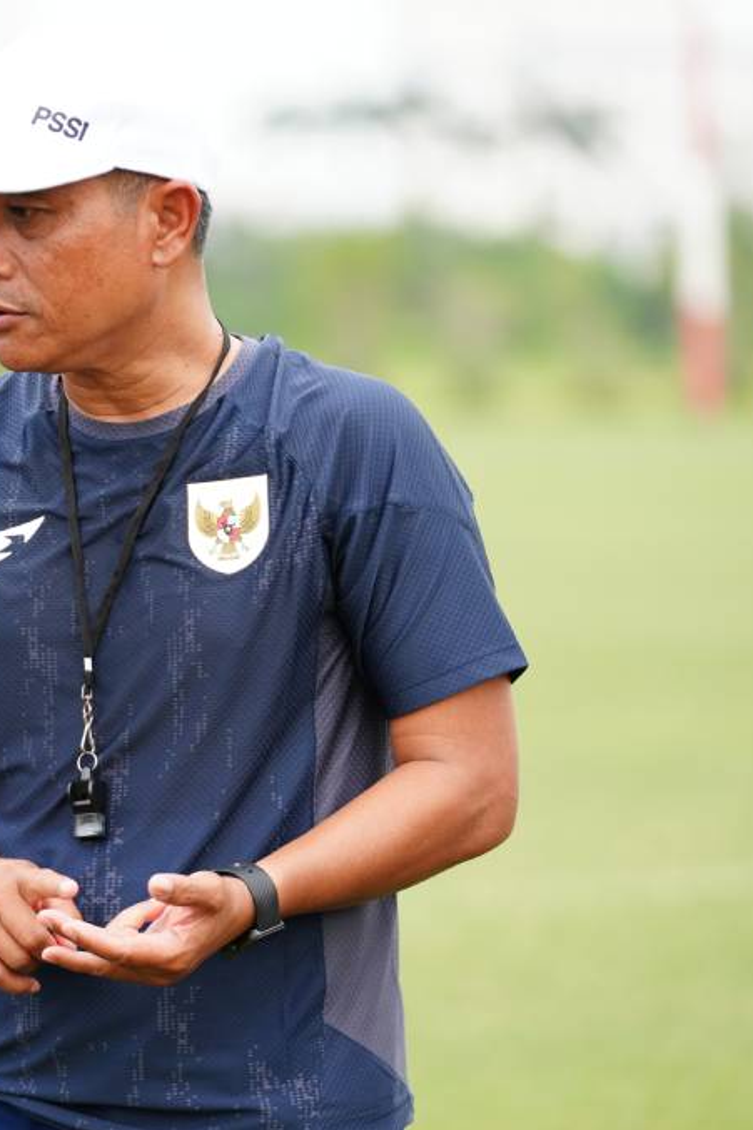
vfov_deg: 10.2
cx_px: 110
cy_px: 567
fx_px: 6309
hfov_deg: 6.8
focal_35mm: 201
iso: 800
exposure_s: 1/500
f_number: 2.8
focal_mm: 133
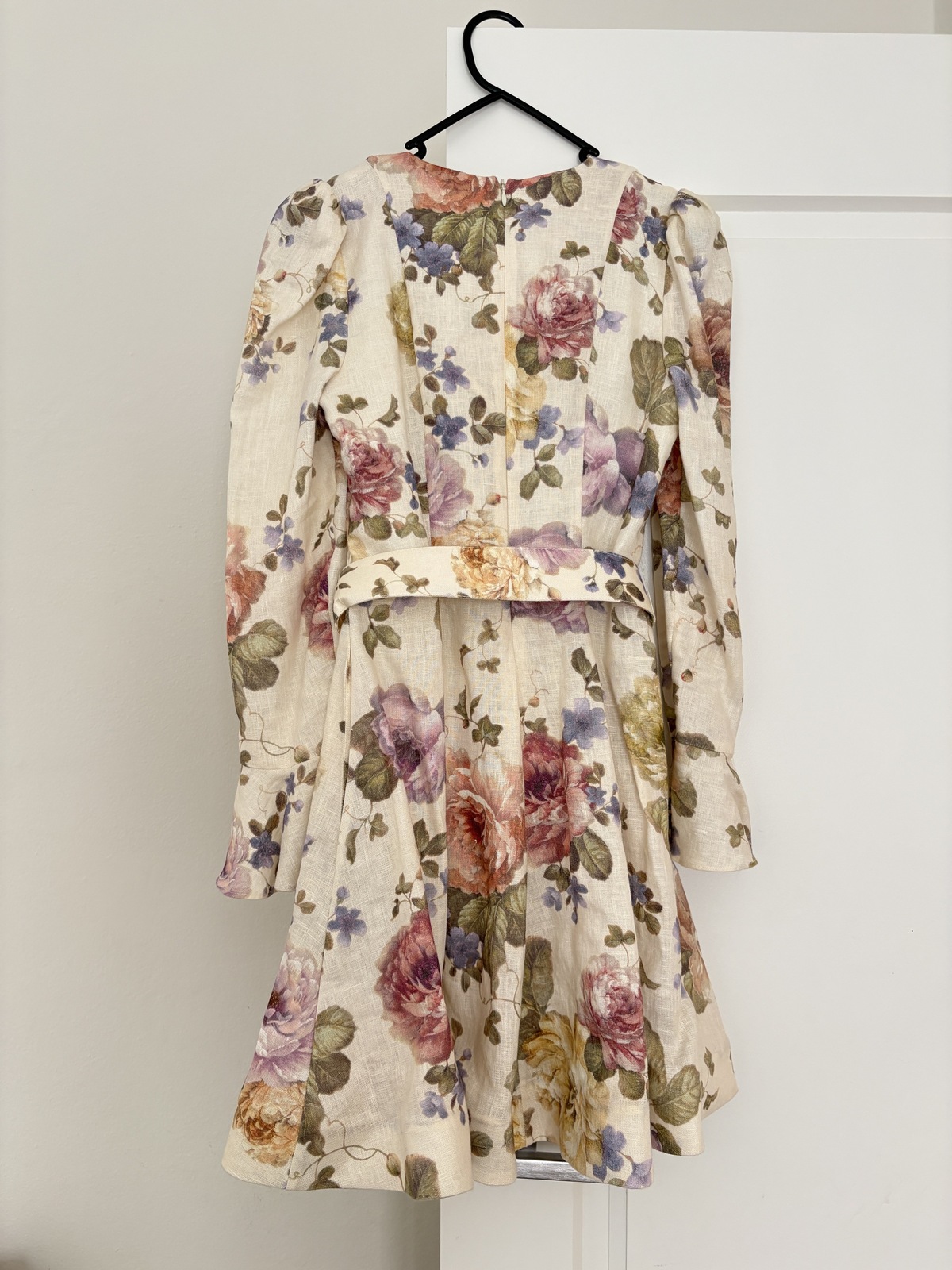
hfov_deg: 53.1
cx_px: 476
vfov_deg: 67.3
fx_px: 953
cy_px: 635
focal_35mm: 26
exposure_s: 1/121
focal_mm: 5.96
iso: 125
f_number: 1.6
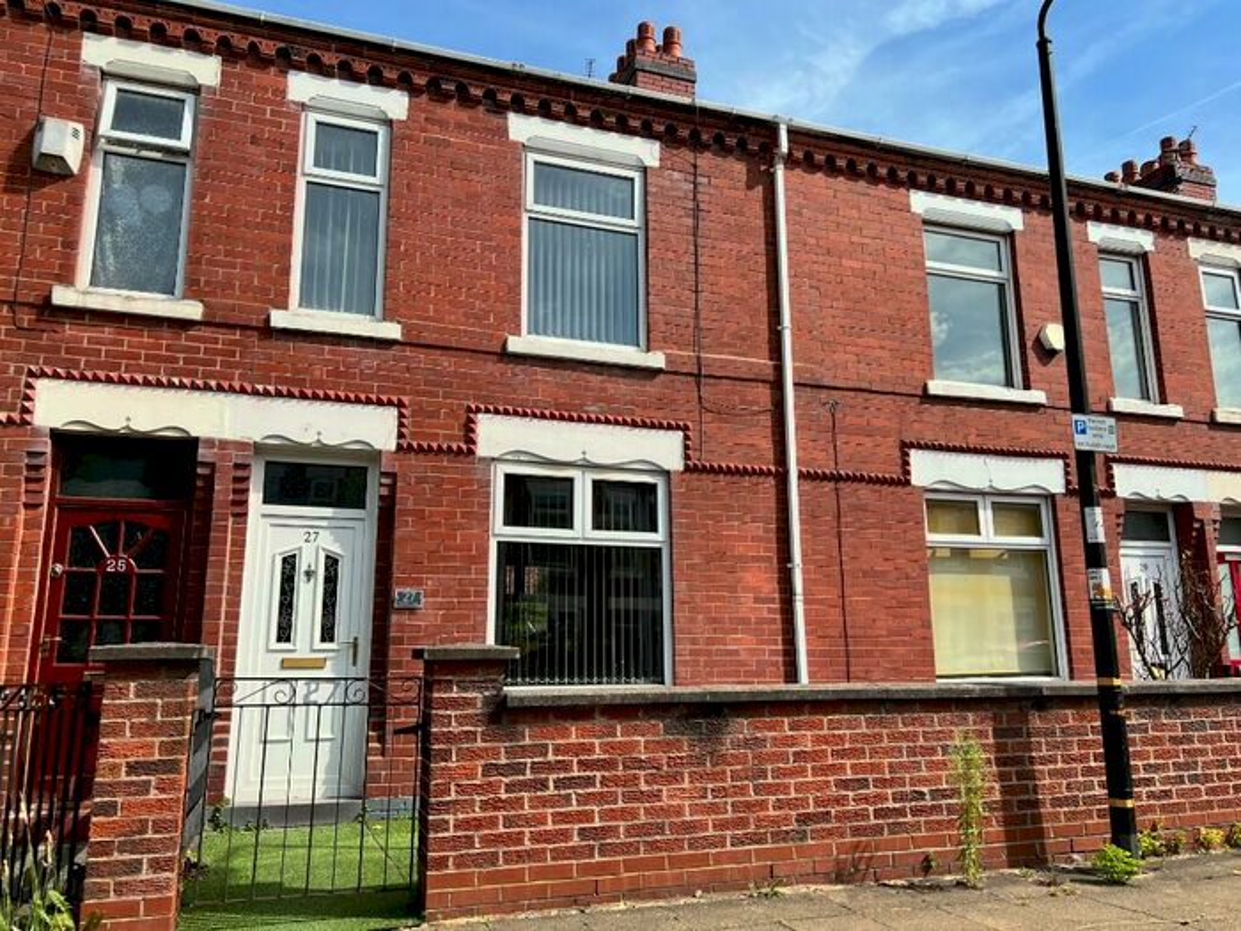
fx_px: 932
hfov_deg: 67.3
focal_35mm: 26
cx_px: 620
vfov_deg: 53.1
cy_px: 466
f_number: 1.5
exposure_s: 1/3704
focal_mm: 5.7
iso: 50
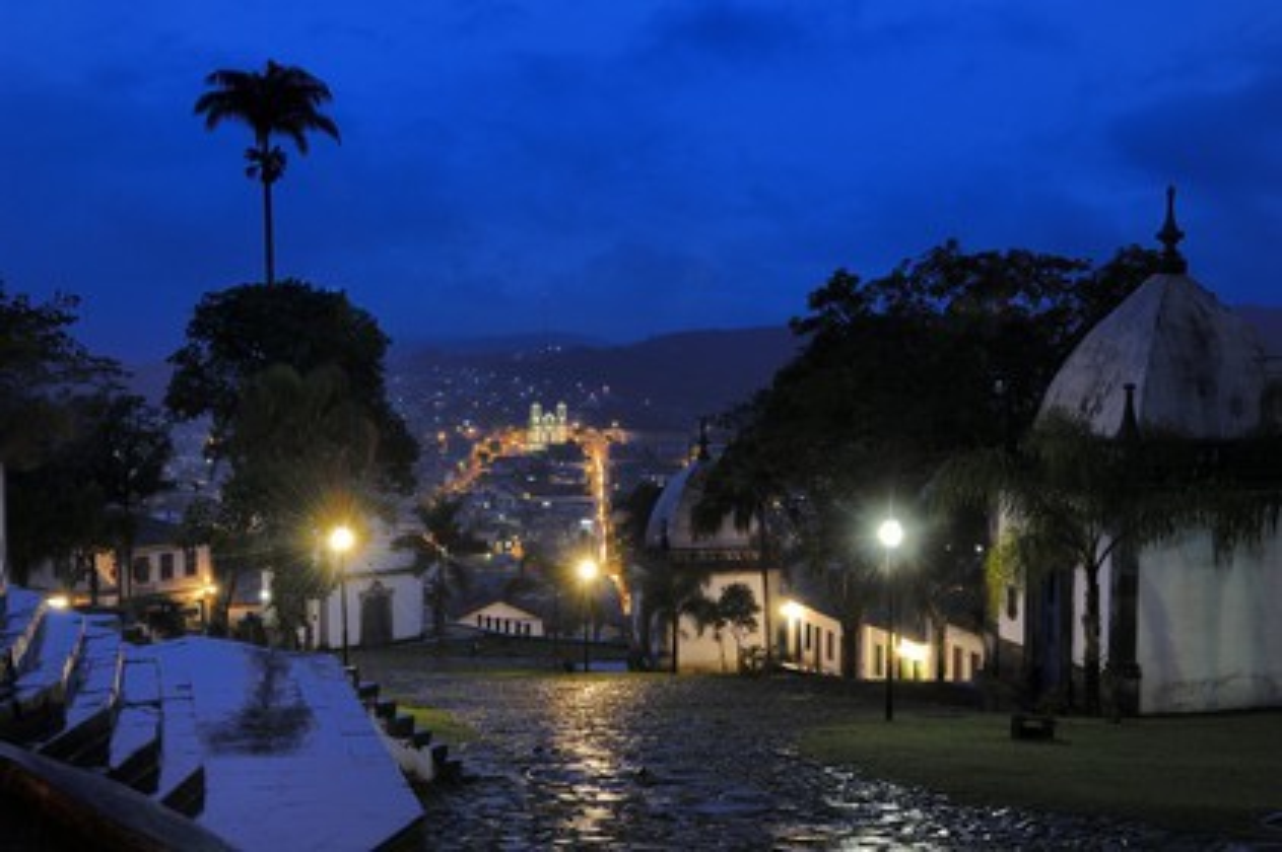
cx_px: 641
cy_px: 426
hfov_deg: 46.4
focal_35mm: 42
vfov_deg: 31.8
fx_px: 1494
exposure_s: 4
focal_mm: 28
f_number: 8
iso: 100
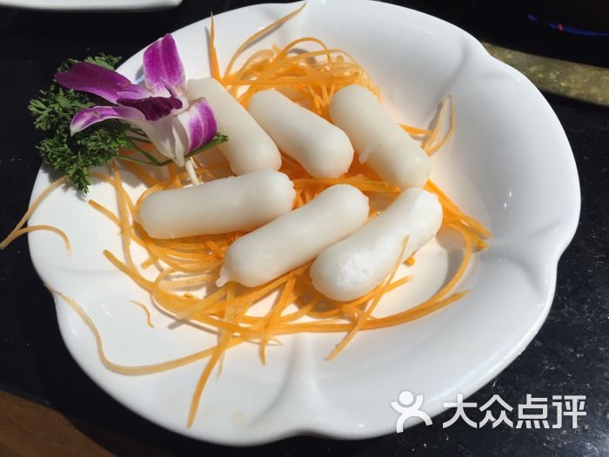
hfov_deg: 61.7
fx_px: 510
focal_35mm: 29
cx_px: 304
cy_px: 228
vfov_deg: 48.2
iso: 50
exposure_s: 1/33
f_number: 2.2
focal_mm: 4.15
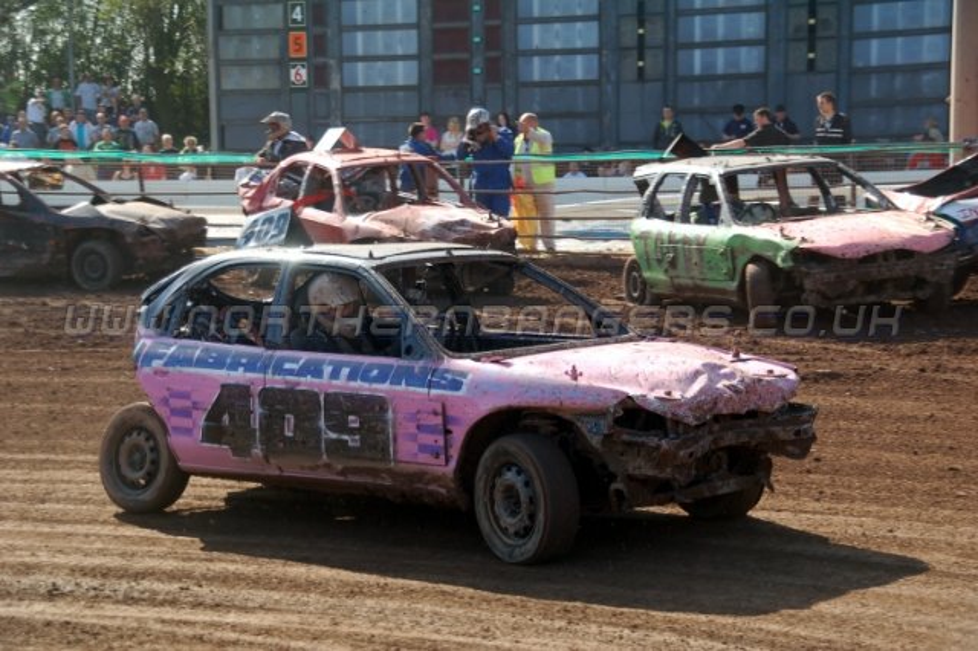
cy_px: 326
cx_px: 489
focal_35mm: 82
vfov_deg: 16.5
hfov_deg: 24.6
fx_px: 2240
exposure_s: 1/640
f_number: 5.3
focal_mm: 55
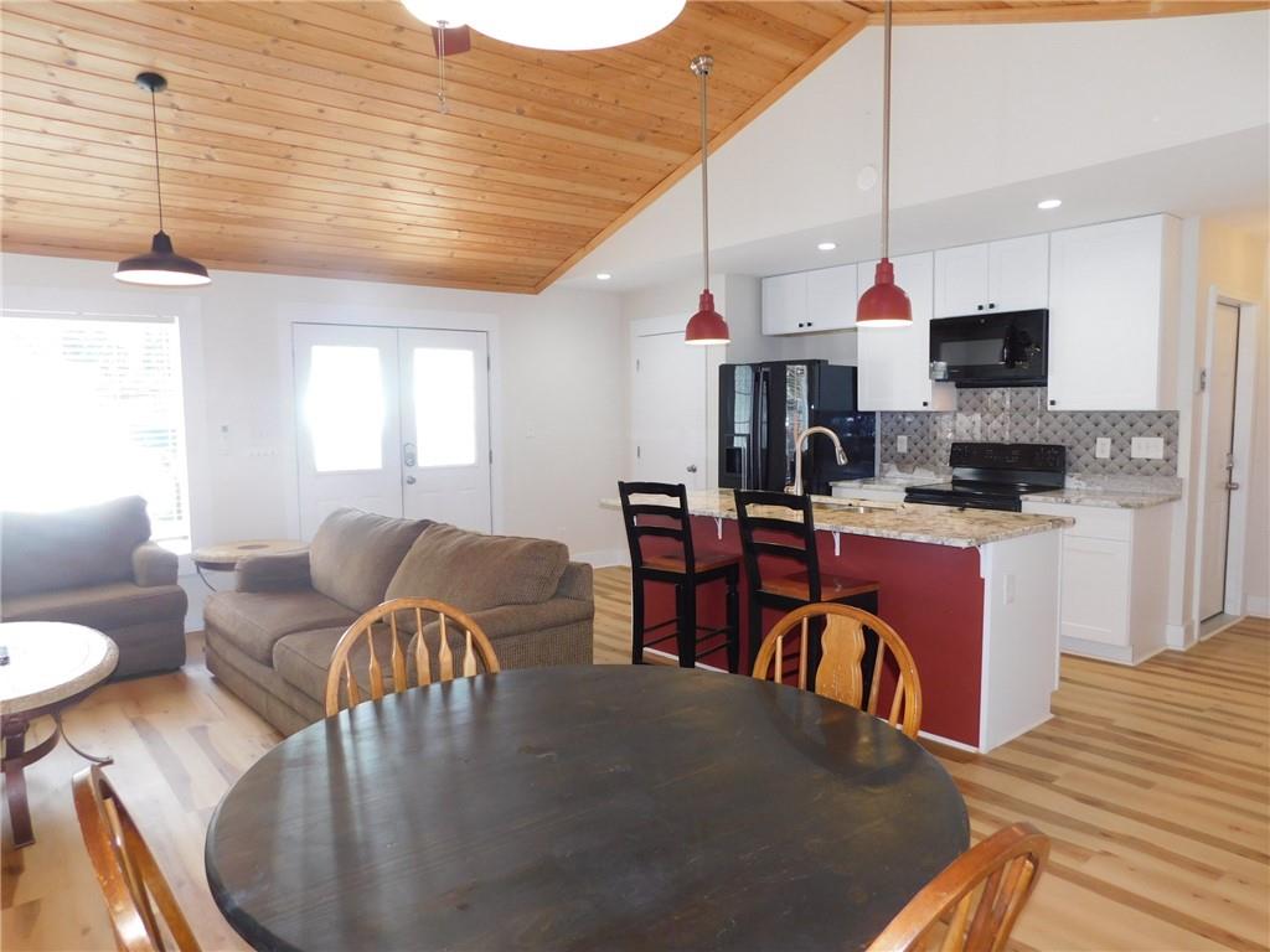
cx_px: 635
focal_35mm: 23
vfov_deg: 58.9
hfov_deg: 73.9
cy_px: 476
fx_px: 844
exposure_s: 1/30
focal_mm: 4
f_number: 3
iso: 160
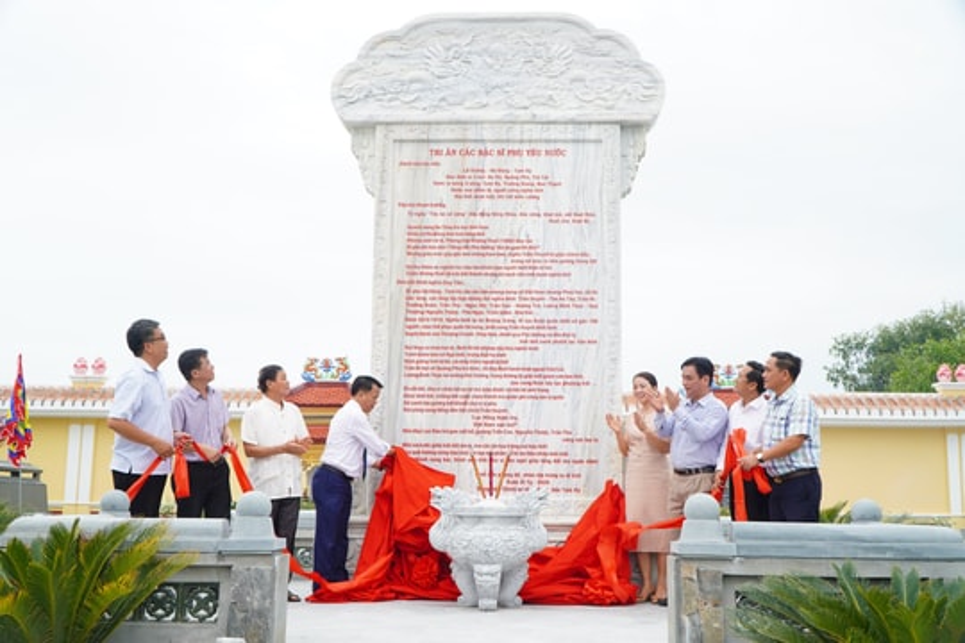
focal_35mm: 34
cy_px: 322
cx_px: 482
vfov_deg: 38.4
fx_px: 925
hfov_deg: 55.1
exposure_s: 1/200
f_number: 5
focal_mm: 23
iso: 100
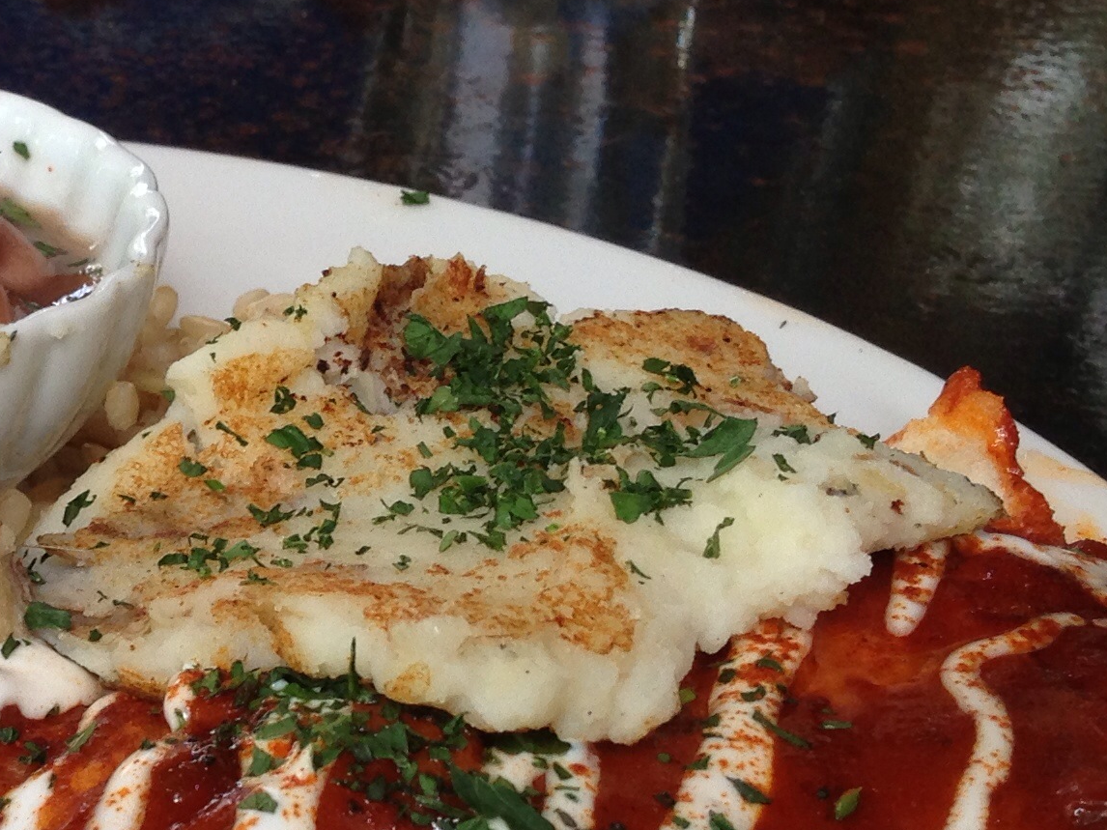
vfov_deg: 15.7
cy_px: 596
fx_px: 3005
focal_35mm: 94
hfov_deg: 20.1
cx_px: -55
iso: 64
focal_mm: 4.13
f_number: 2.4
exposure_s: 1/120
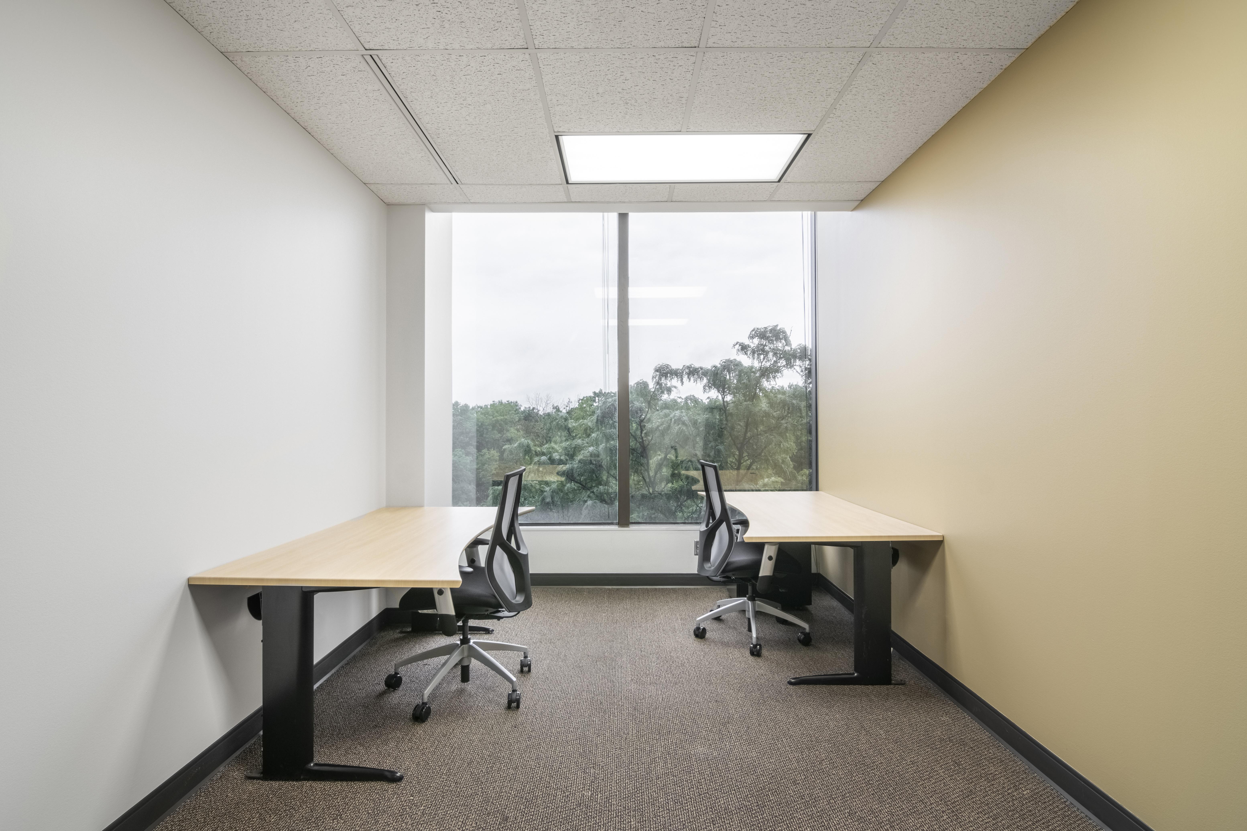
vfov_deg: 70.4
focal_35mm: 17
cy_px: 416
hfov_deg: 93.3
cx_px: 624
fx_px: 589
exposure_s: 1/80
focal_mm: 11
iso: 500
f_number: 10
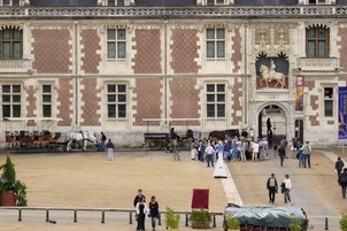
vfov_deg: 9.4
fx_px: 1406
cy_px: 83
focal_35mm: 146
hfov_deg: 14.0
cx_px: 232
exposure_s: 1/160
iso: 100
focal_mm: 70
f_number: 6.7
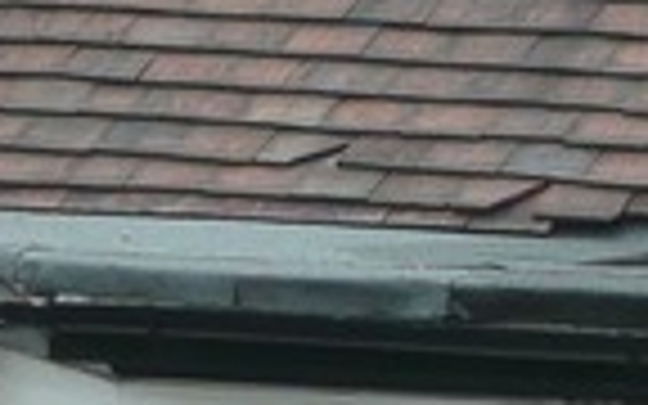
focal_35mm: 1039
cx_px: 778
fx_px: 18349
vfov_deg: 1.3
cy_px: -598
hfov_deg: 2.0
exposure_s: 1/250
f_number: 4.8
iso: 100
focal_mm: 23.1
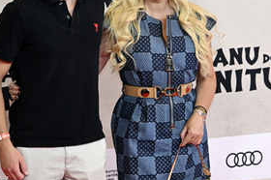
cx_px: 96
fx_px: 910
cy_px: 49
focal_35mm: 121
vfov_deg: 11.3
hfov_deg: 16.9
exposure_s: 1/160
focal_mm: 75
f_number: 5.6
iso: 1000
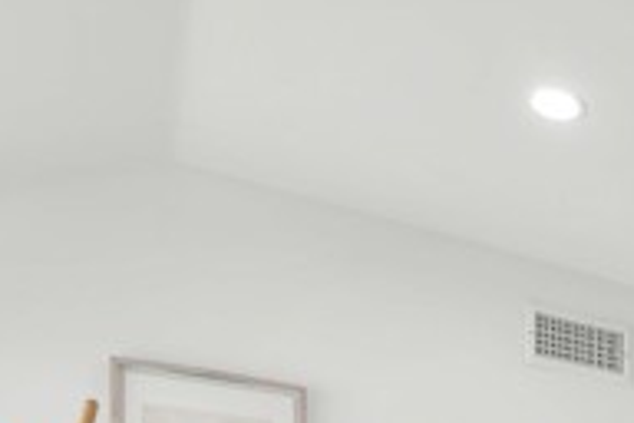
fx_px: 880
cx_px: 835
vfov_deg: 22.0
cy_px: 646
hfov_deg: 30.6
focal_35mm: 50
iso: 100
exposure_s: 1/10
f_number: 8
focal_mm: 15
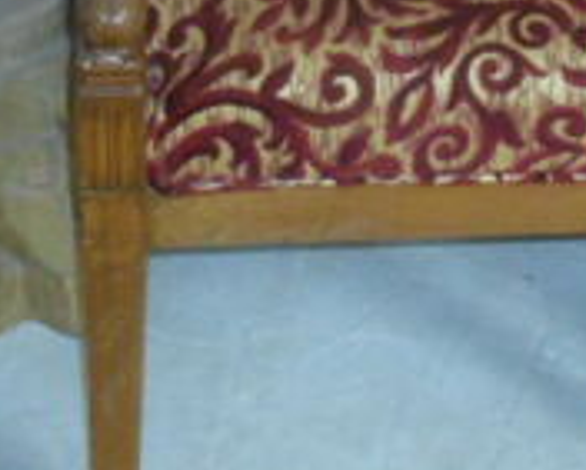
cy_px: -67
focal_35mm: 85
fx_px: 1475
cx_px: 469
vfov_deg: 17.4
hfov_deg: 22.2
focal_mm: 5.8
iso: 800
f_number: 3.6
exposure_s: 1/30
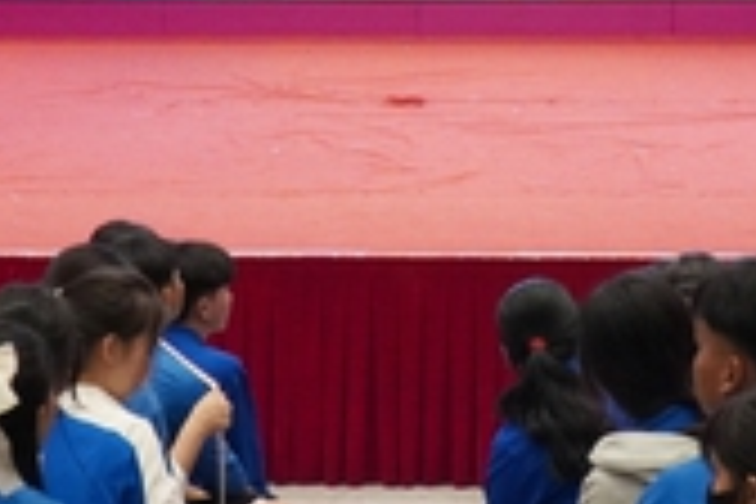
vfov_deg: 9.6
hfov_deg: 14.3
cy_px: 88
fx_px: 3004
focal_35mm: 143
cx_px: 450
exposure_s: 1/160
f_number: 5
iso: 2000
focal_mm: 23
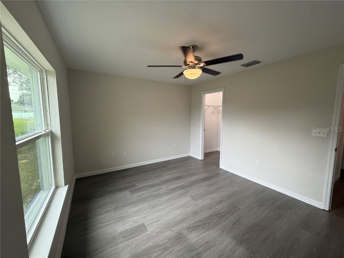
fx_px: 139
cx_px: 172
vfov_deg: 85.7
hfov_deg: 102.1
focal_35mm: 14
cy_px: 129
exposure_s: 1/120
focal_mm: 2.22
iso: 160
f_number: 2.2
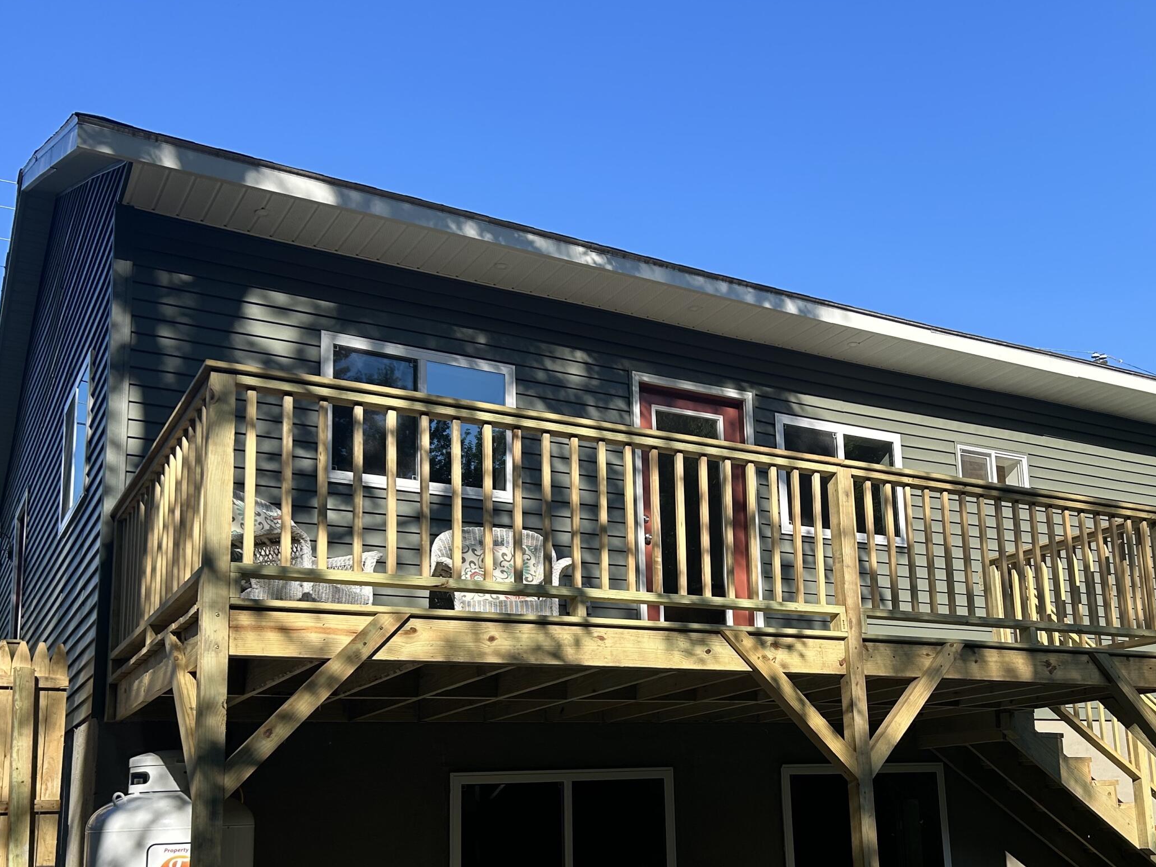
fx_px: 1269
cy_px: 582
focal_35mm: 38
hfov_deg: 48.2
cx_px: 762
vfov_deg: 37.3
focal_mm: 5.7
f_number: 1.5
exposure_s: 1/2208
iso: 50
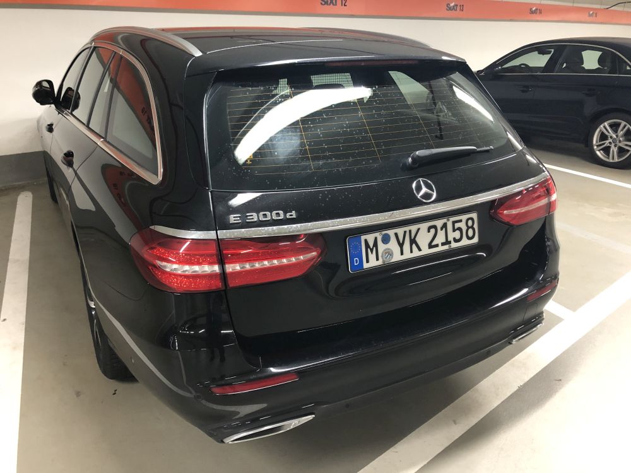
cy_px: 236
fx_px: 510
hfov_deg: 63.4
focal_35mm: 28
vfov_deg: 49.7
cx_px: 316
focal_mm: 3.99
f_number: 1.8
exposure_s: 1/11
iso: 100
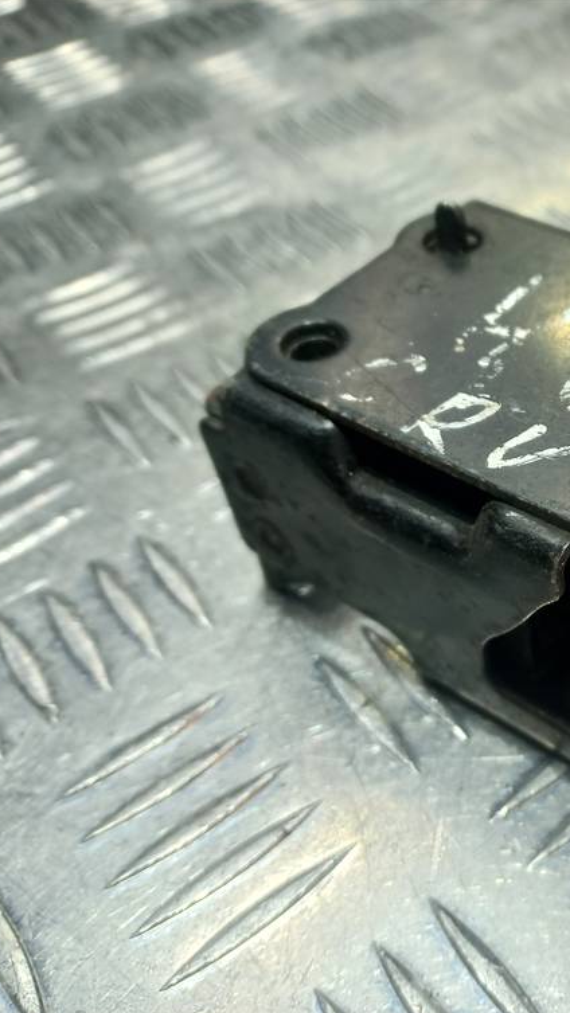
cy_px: 509
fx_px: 994
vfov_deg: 54.0
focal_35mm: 37
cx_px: 581
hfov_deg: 29.7
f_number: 1.8
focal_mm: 4.6
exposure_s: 1/50
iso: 32
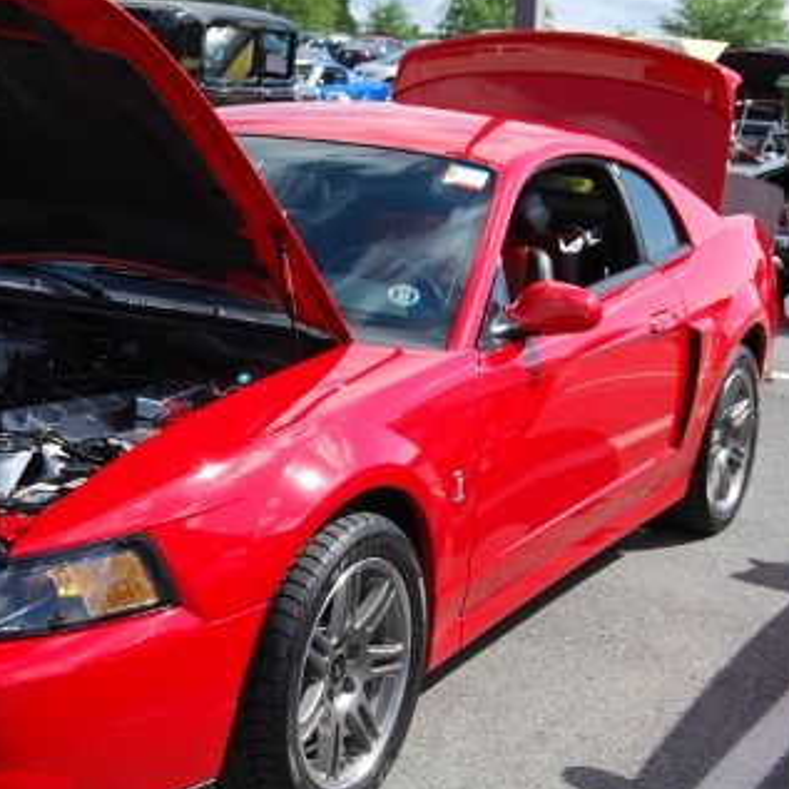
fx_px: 1728
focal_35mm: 67
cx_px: 266
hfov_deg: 25.6
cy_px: 413
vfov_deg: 25.7
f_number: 7.1
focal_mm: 26
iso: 100
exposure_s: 1/200
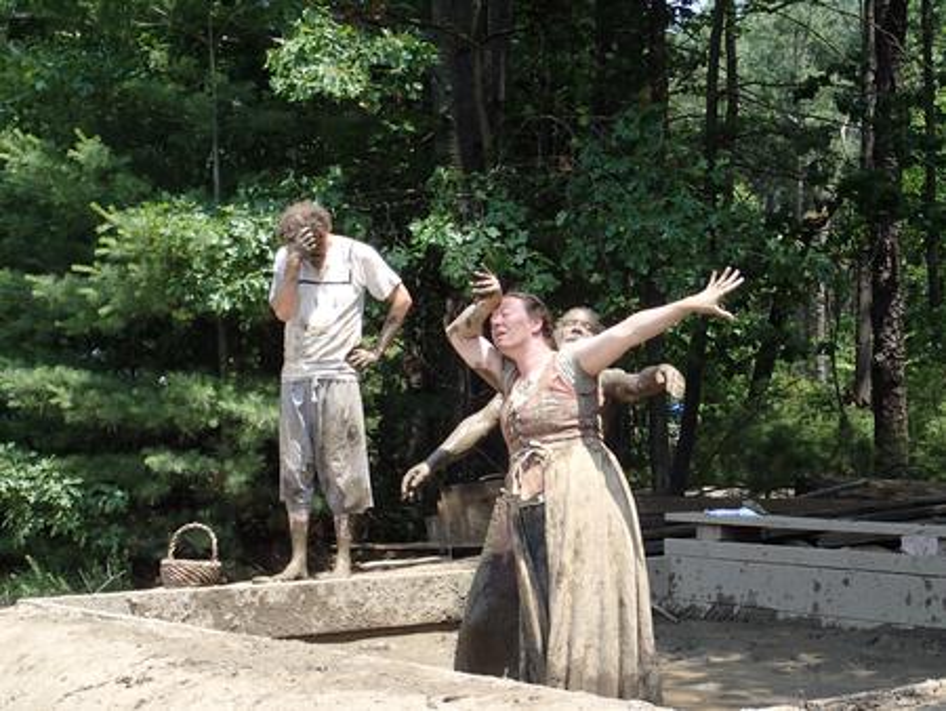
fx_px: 1340
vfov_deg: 29.7
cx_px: 473
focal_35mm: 49
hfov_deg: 38.9
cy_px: 356
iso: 100
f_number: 4.5
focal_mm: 9
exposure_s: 1/200
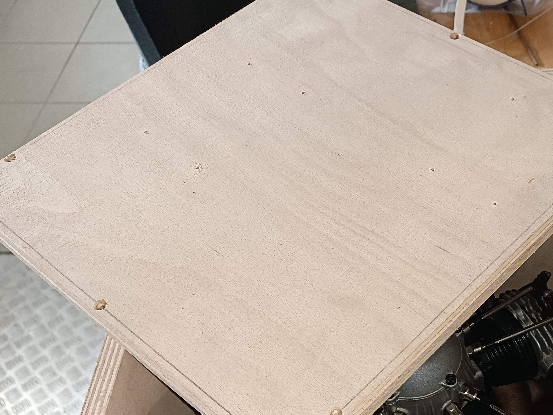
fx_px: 751
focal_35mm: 47
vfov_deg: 30.0
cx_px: 454
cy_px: 341
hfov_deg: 38.7
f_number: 1.79
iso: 1418
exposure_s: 1/50
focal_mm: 4.74
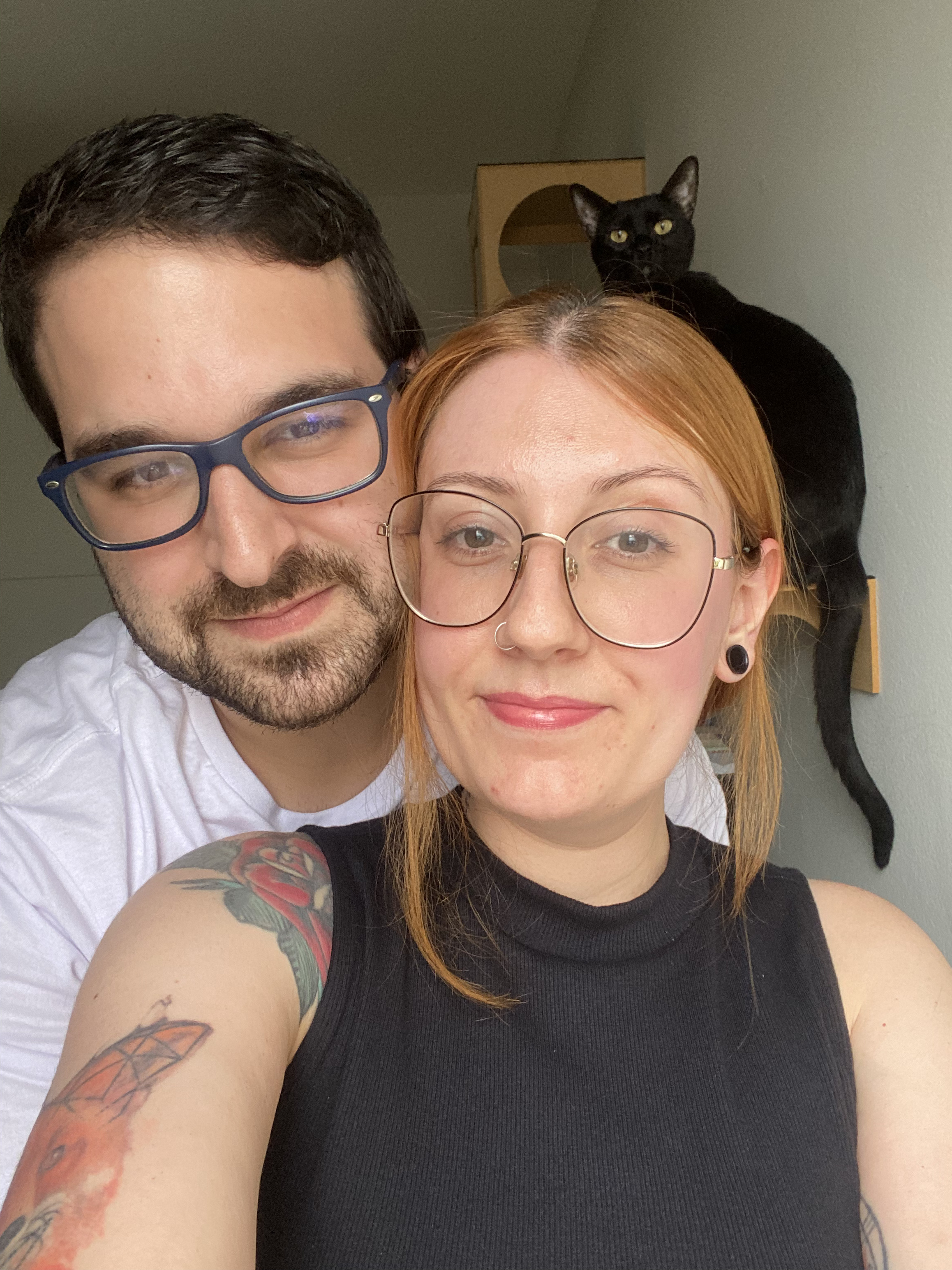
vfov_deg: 60.0
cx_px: 476
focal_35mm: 30
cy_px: 635
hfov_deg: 46.8
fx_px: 1100
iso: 125
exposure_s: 1/60
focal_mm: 2.71
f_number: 2.2
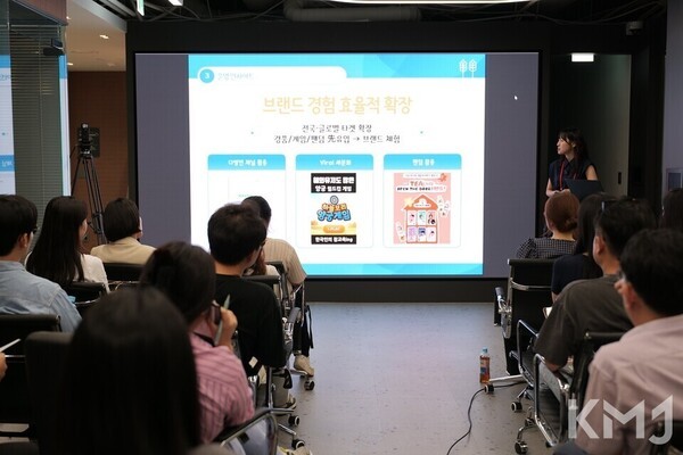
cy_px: 228
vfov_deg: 31.9
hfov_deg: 46.4
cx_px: 342
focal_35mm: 42
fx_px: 797
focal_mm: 42
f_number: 2.8
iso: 400
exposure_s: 1/80
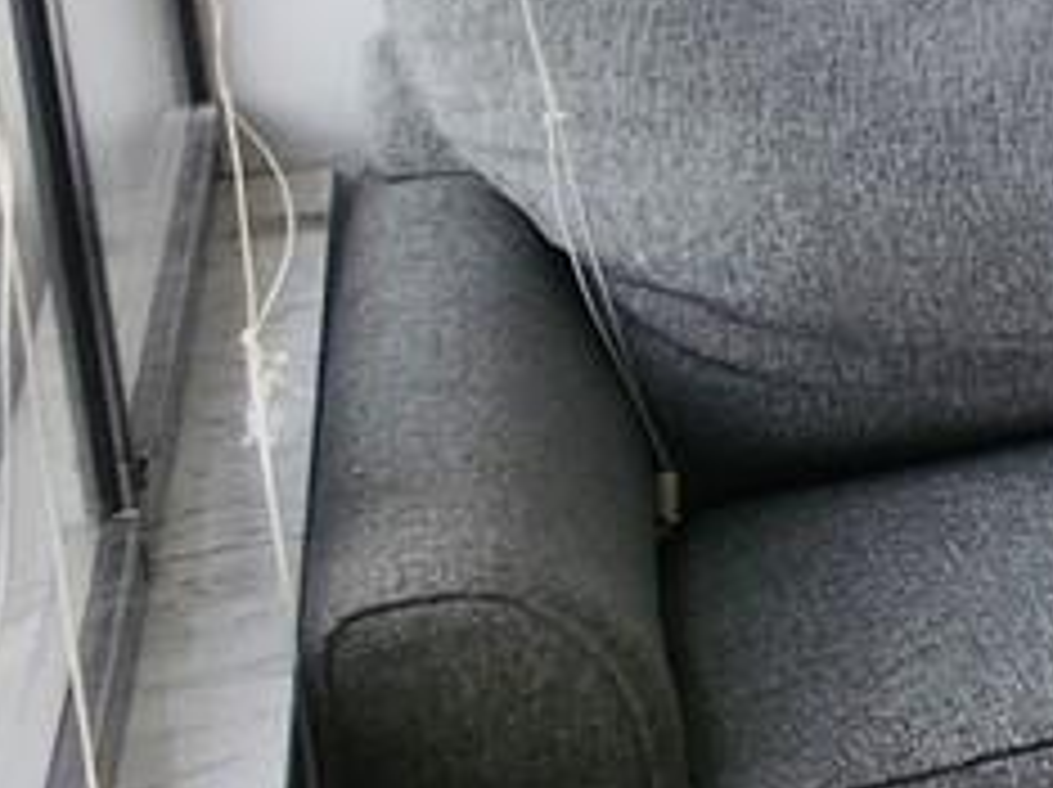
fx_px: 2705
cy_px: -284
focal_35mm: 89
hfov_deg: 10.5
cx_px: 3424
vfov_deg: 15.6
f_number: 2.2
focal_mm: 1.74
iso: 50
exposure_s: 1/120
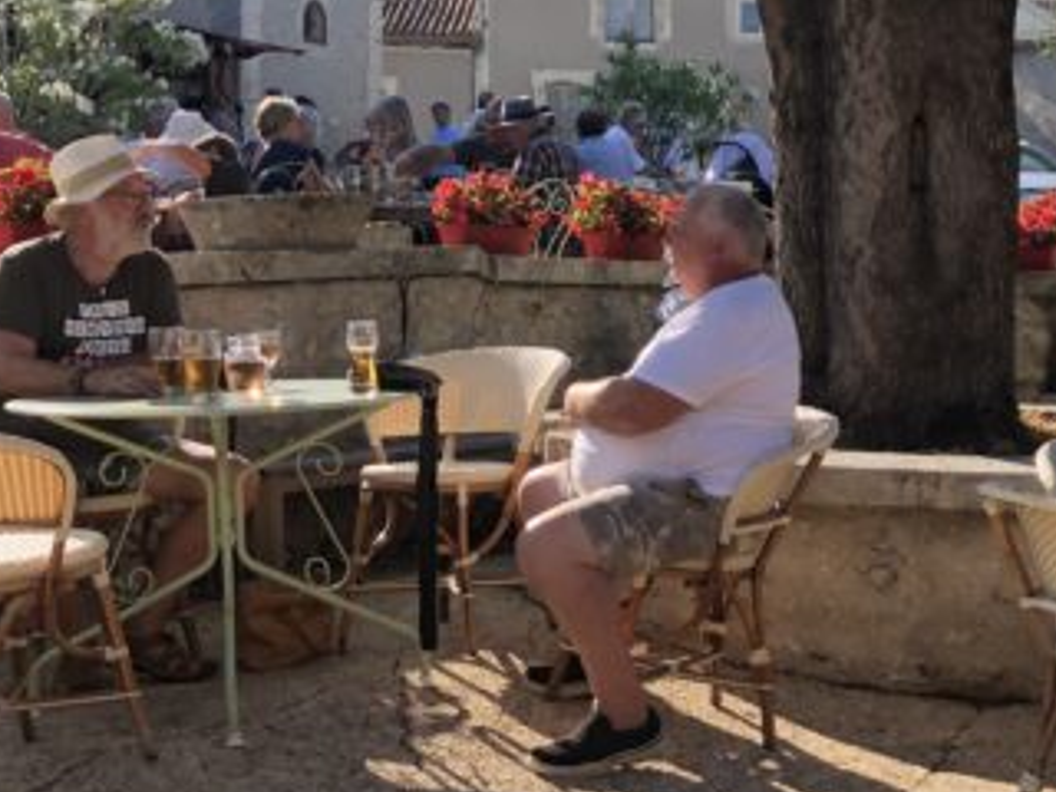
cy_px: 346
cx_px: 845
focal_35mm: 70
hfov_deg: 27.2
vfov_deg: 21.0
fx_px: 2135
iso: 20
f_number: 1.8
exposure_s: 1/600
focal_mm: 3.99
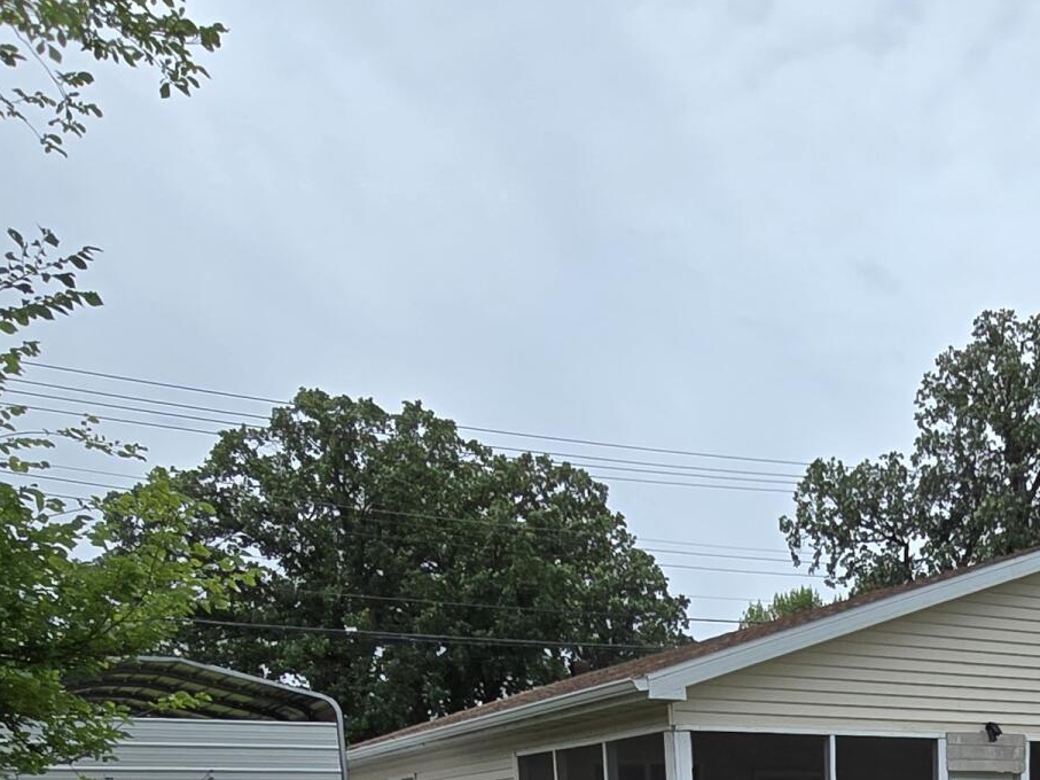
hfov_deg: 39.8
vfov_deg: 26.9
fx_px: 1292
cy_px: 1076
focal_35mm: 43
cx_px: 980
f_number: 2.2
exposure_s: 1/2456
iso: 50
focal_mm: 2.2
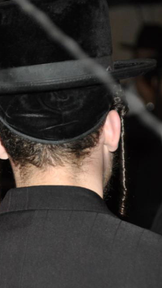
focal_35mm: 259
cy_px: 148
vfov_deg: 8.3
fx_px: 1975
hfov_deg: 4.7
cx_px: -40
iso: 800
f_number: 5.3
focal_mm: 105
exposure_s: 1/60
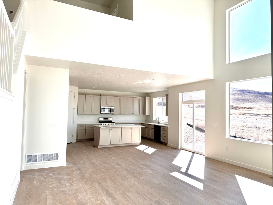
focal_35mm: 24
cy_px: 102
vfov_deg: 56.8
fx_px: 189
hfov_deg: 71.6
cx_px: 136
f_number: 1.78
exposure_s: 1/1639
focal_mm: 6.86
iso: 80
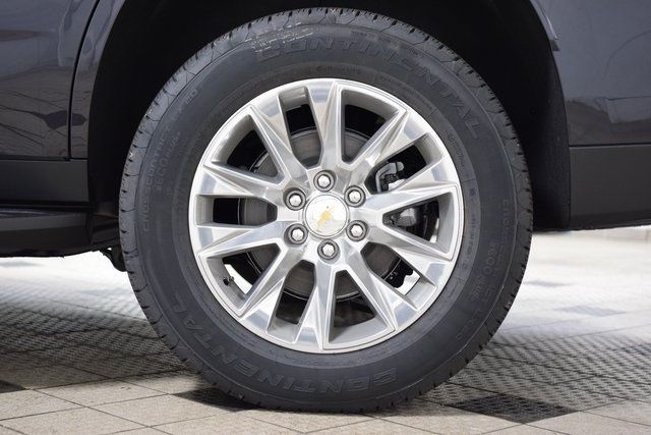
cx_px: 326
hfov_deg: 31.9
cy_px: 218
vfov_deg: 21.6
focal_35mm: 63
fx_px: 1139
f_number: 2.8
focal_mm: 42
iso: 1600
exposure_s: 1/60
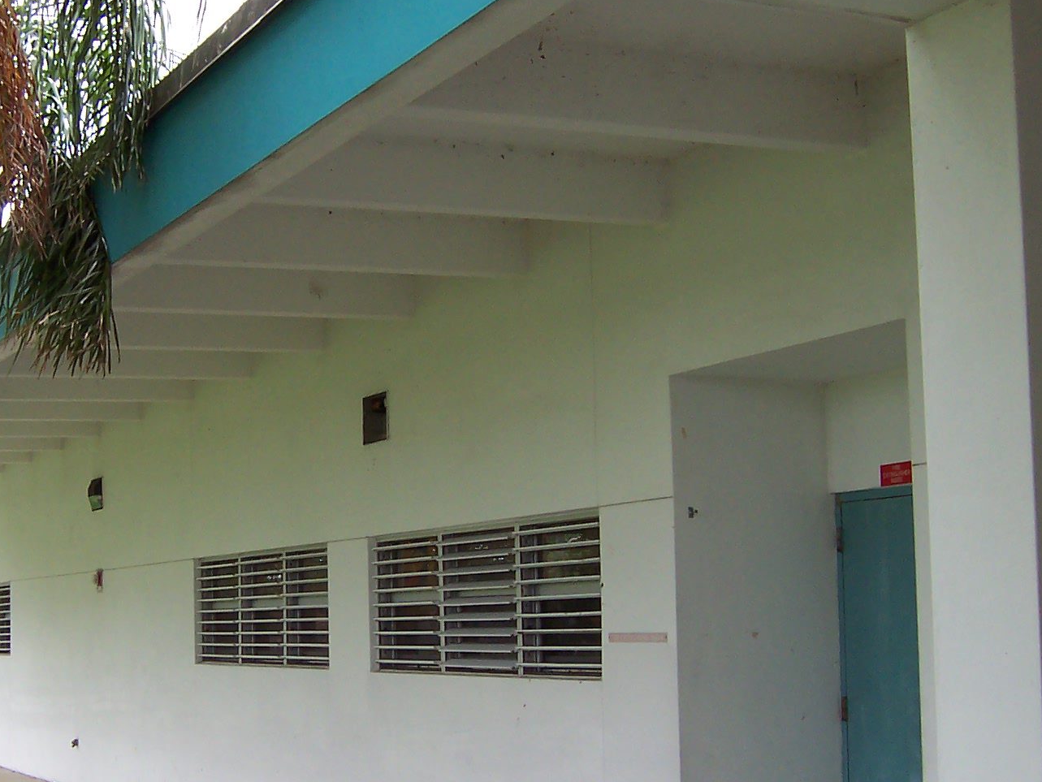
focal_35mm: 57
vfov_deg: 25.5
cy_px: 531
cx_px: 300
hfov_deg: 33.3
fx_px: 1716
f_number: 3.4
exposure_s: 1/180
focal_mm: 5.6
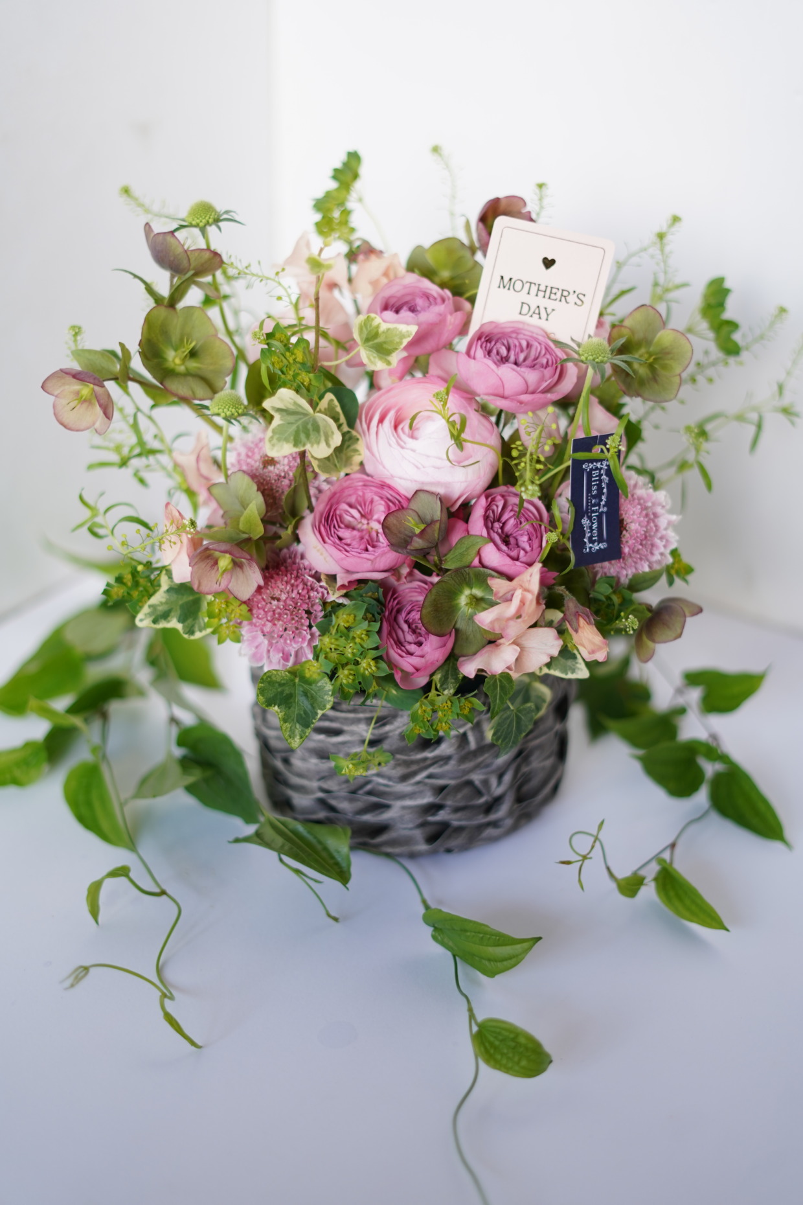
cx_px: 402
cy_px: 602
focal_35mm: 50
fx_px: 1673
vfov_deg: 39.6
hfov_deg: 27.0
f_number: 1.8
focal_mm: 50
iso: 250
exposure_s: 1/125
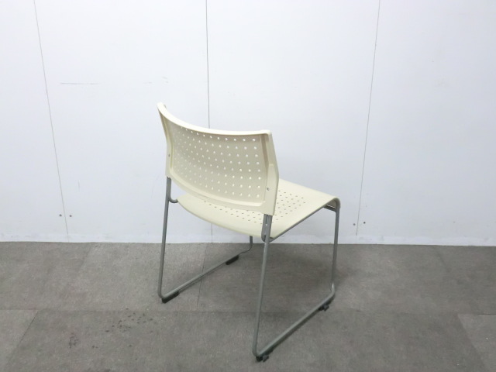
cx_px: 248
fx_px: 544
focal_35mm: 38
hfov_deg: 49.0
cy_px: 186
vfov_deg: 37.7
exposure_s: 1/50
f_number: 3.9
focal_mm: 6.9
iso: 800
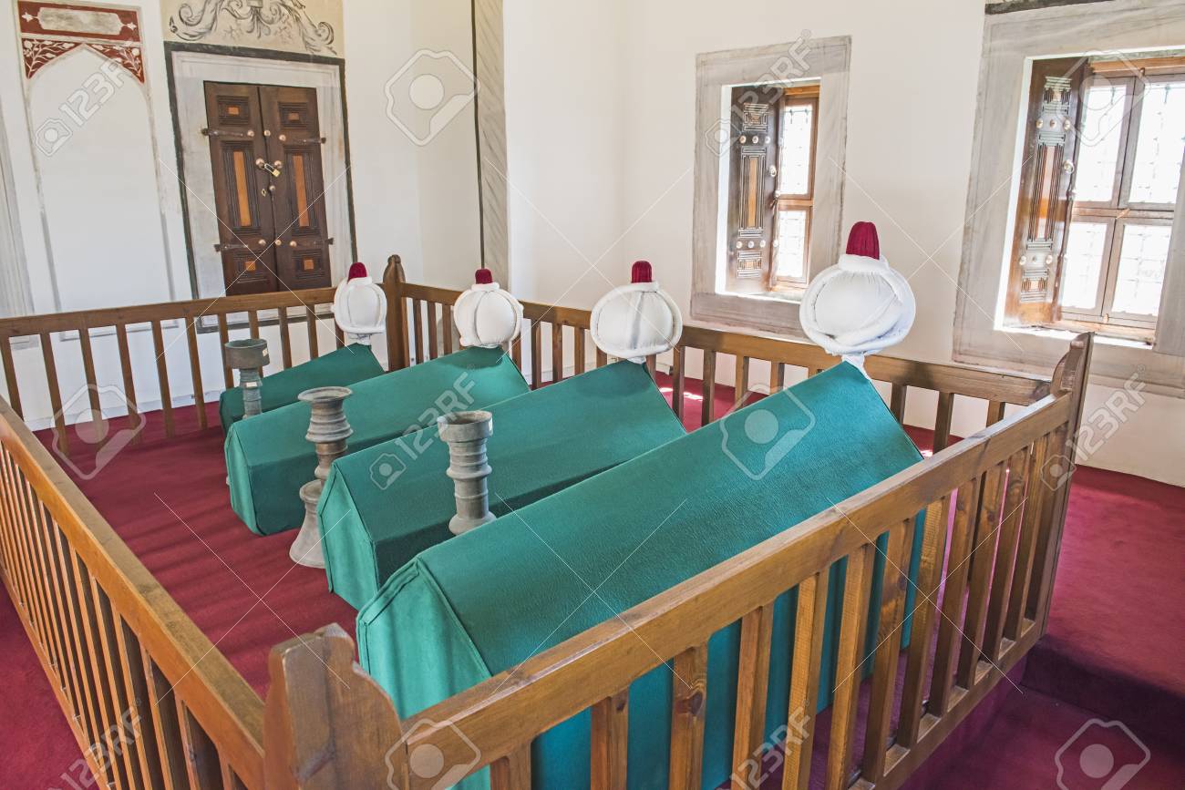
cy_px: 395
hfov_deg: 73.7
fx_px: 790
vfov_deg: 53.1
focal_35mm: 24
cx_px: 592
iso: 1600
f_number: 8
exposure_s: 1/25
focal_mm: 24
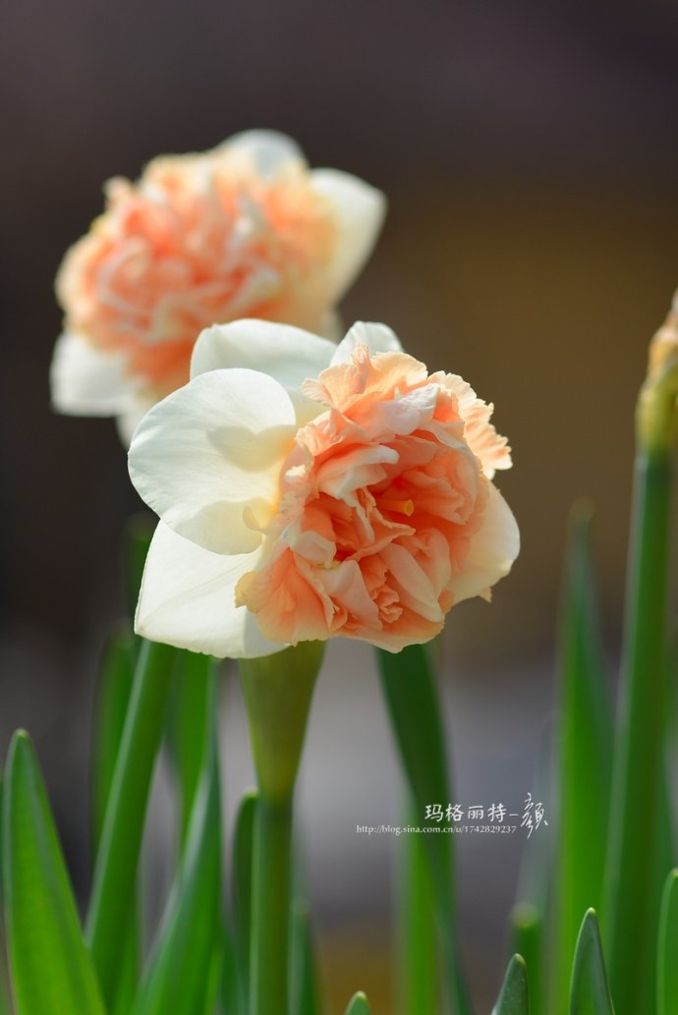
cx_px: 339
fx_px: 2962
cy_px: 508
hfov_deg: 13.1
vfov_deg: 19.4
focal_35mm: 105
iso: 200
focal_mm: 105
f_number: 4
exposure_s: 1/2000
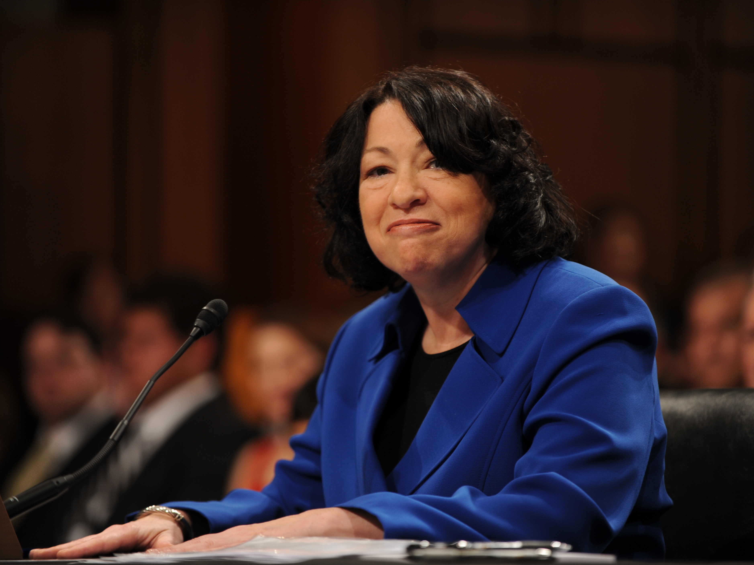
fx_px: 4030
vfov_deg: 8.0
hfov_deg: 10.7
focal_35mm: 185
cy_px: 282
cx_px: 411
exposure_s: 1/160
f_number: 2.8
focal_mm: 170
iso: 500
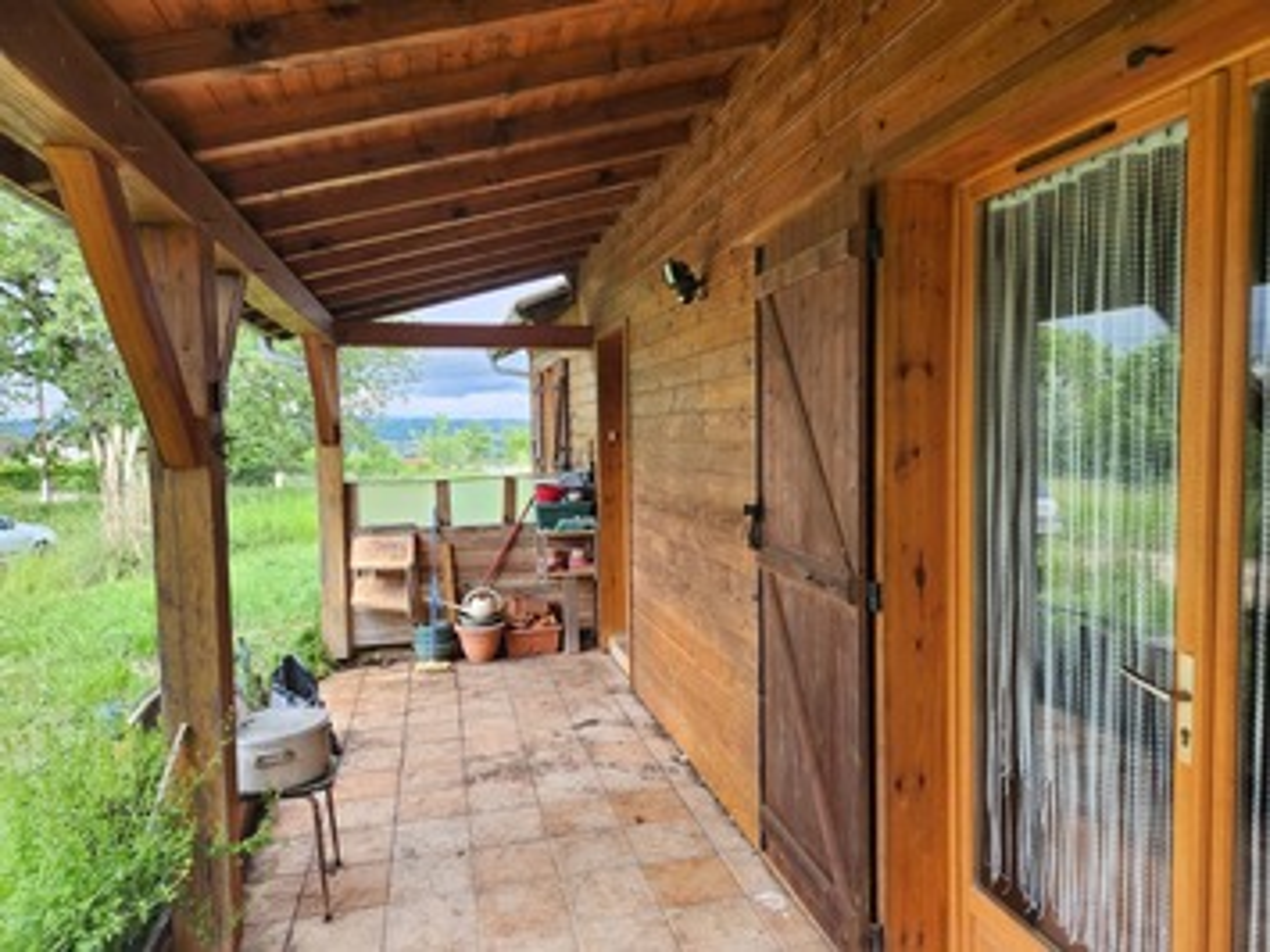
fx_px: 844
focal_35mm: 23
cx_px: 635
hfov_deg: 73.9
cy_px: 476
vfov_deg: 58.9
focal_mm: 5.4
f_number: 1.8
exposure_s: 1/180
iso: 32
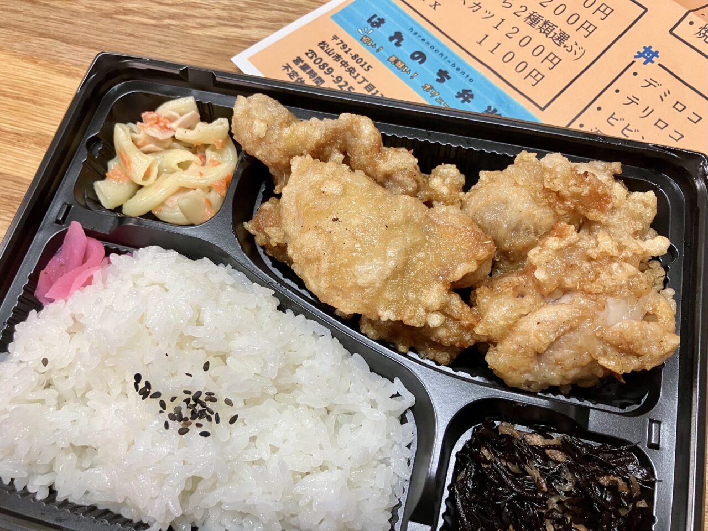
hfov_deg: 63.4
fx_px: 573
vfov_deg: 49.7
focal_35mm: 28
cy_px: 266
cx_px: 354
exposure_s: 1/60
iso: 100
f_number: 1.8
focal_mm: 3.99
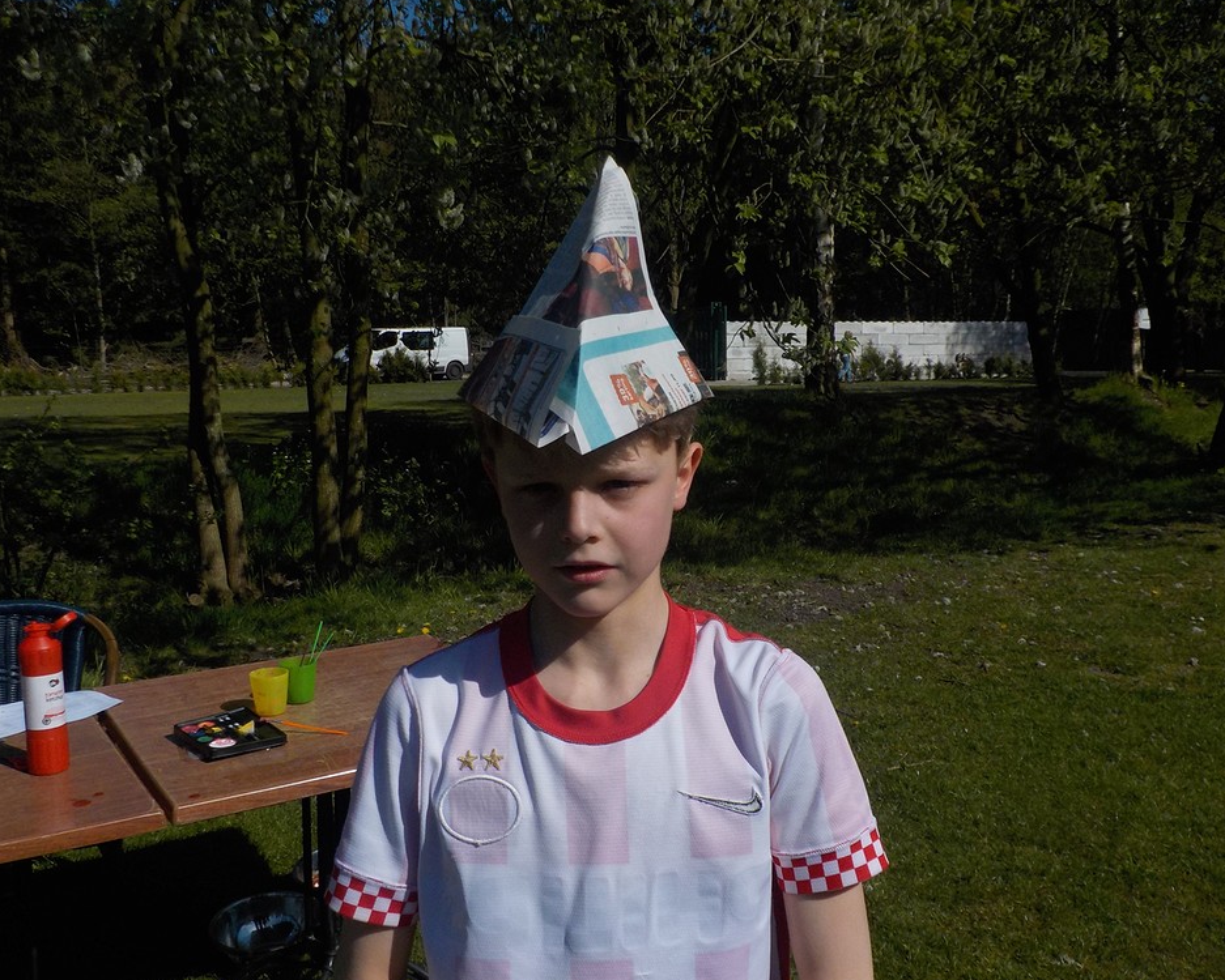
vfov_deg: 45.8
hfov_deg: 55.6
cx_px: 628
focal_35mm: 32
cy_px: 498
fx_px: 1160
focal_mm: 4.1
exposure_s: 1/1000
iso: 125
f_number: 6.6
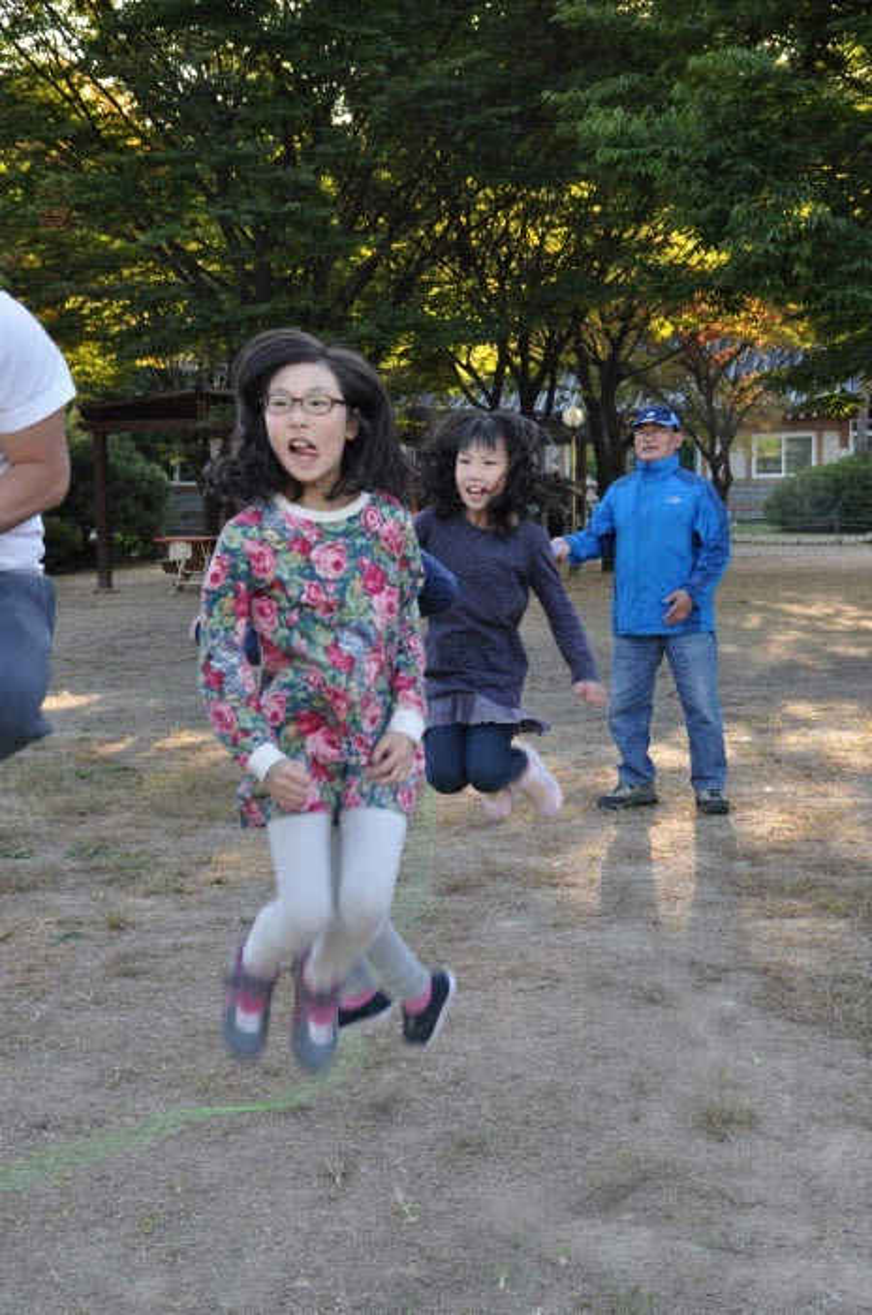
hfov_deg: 28.0
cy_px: 658
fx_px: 1751
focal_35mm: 48
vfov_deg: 41.2
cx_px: 436
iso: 220
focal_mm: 32
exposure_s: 1/125
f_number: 5.6
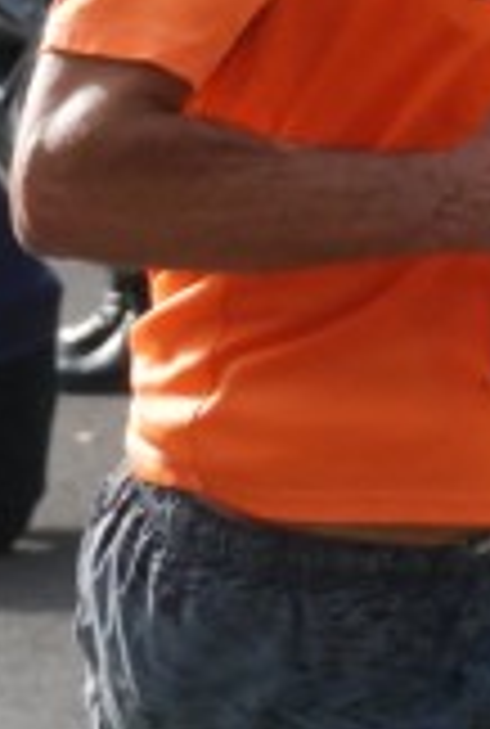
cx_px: 582
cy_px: 356
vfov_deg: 5.3
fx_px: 7911
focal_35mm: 390
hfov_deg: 3.5
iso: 1000
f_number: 5.6
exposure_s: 1/1000
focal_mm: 70
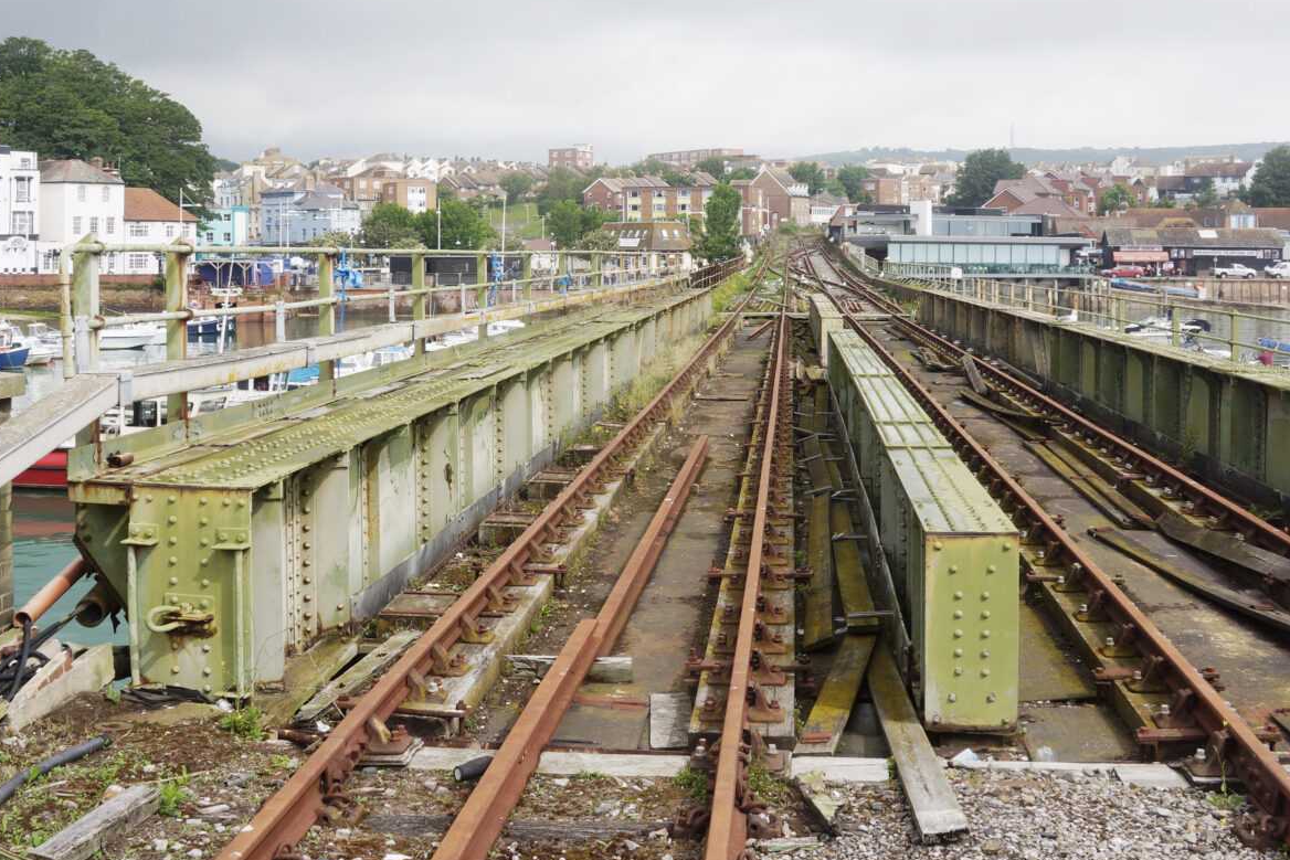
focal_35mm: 37
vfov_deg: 35.9
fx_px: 1326
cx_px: 726
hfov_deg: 51.7
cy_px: 362
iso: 100
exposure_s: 1/125
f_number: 13
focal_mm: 18
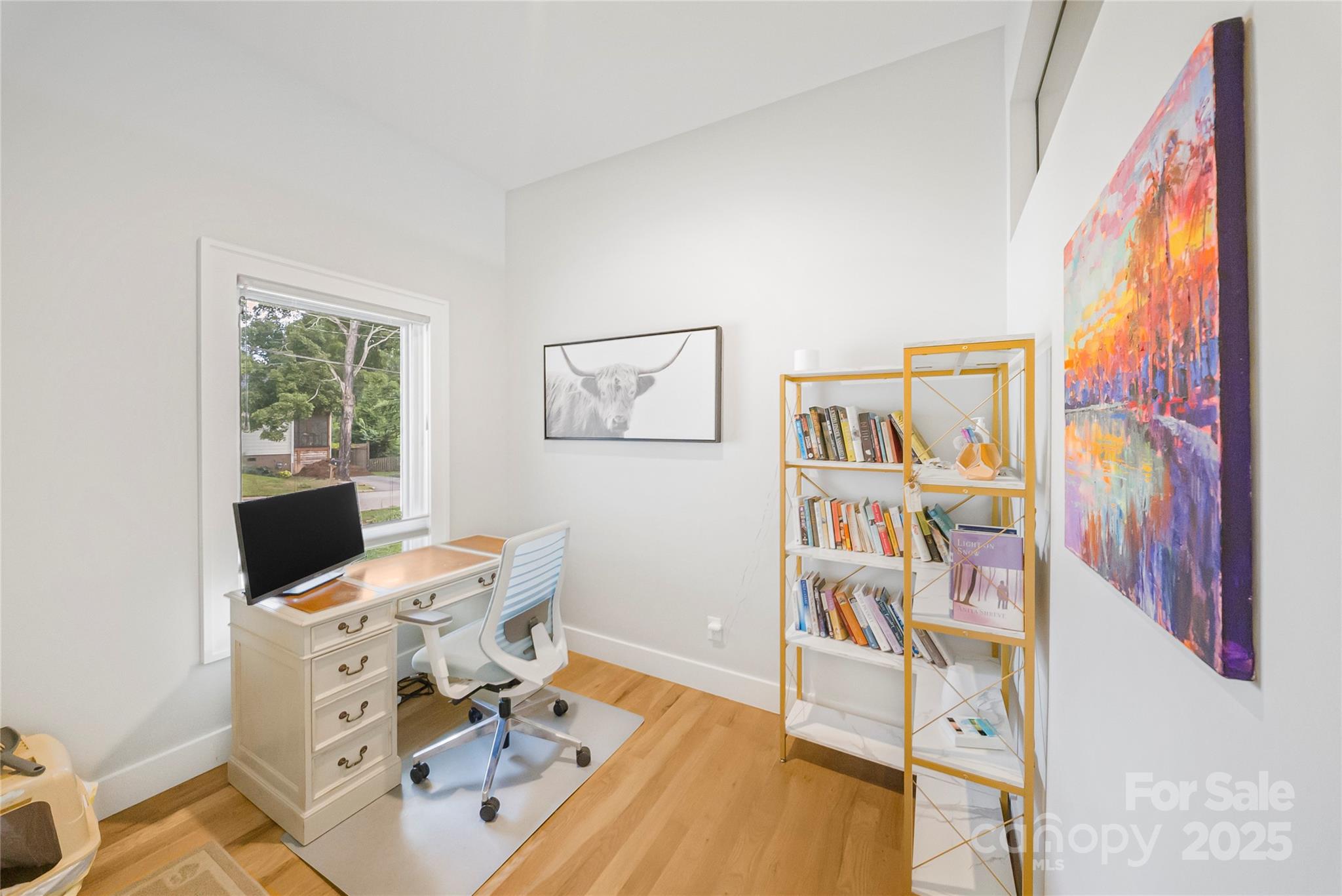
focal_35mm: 12
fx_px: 447
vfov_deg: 90.1
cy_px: 448
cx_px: 671
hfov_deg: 112.6
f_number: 8
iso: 12800
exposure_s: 1/200
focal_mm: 12
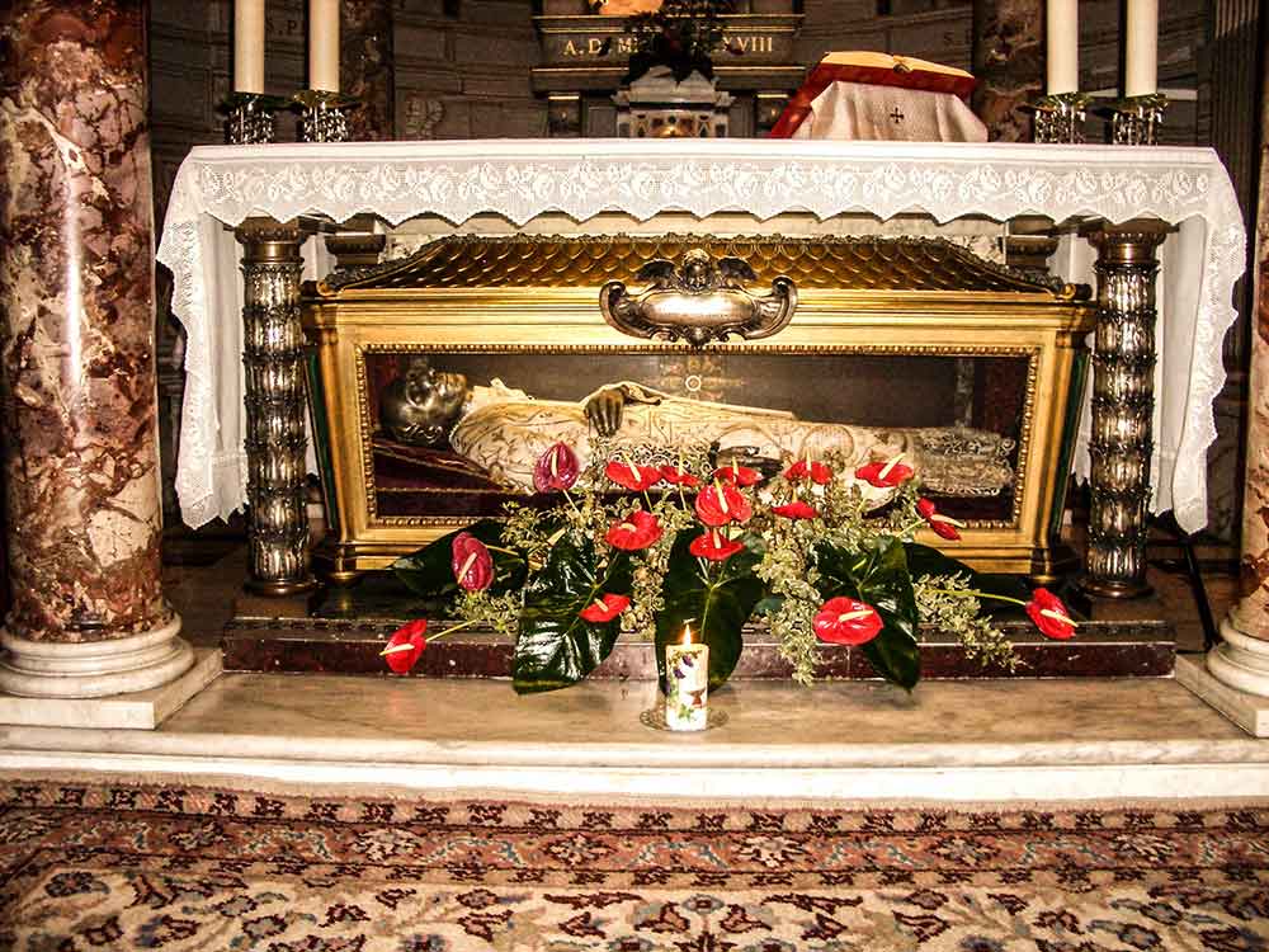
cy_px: 476
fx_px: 1283
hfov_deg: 52.6
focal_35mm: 35
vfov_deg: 40.7
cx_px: 634
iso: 200
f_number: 2.6
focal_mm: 5.8
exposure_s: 1/60
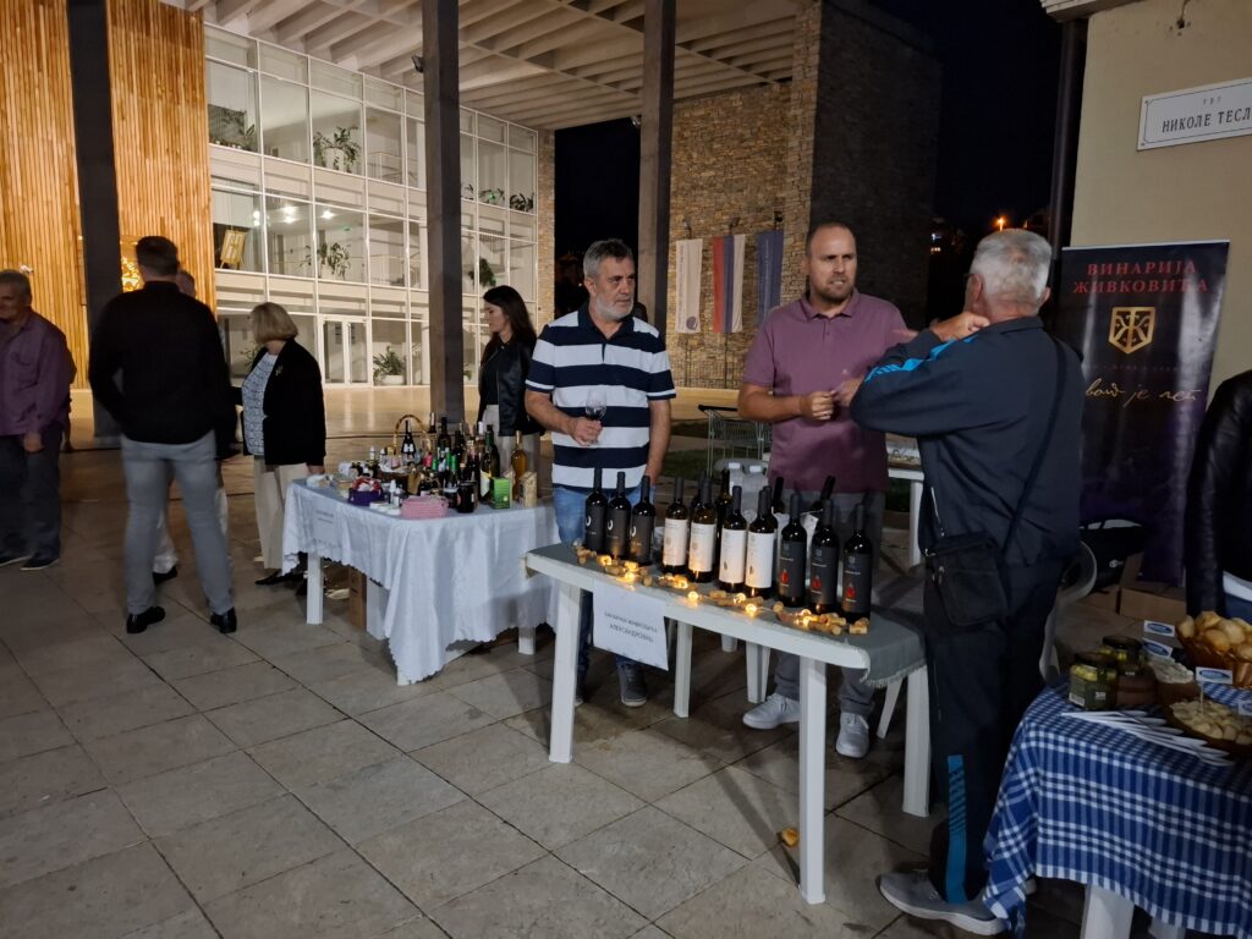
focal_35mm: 23
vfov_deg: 58.9
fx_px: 832
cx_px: 626
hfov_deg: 73.9
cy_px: 470
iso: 1250
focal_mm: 5.54
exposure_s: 1/17
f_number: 1.8
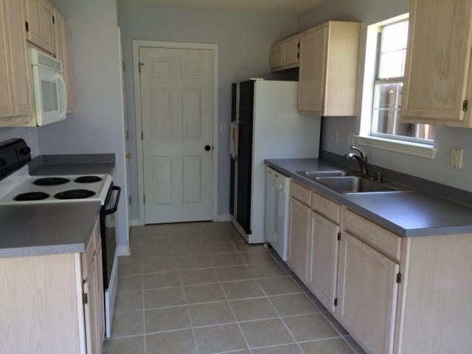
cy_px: 177
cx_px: 236
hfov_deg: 61.7
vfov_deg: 48.2
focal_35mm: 29
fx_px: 395
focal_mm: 4.15
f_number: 2.2
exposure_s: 1/40
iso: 32
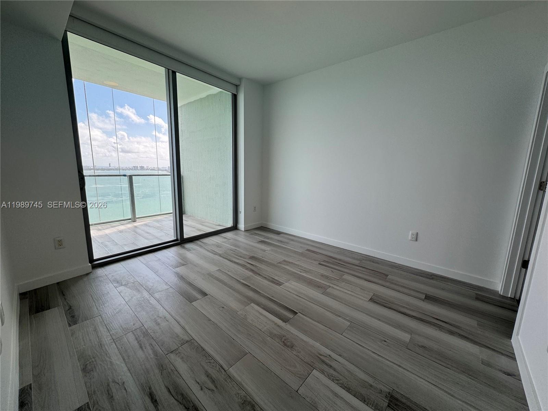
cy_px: 206
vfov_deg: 85.7
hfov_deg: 102.1
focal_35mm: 14
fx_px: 222
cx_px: 274
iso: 40
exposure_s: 1/328
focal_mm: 2.22
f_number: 2.2
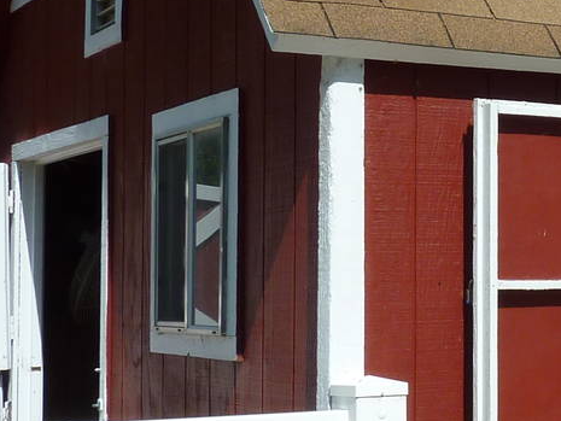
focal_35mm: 86
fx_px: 1394
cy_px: 204
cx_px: 631
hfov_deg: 21.5
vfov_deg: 17.2
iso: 80
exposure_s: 1/640
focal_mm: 4.1
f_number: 5
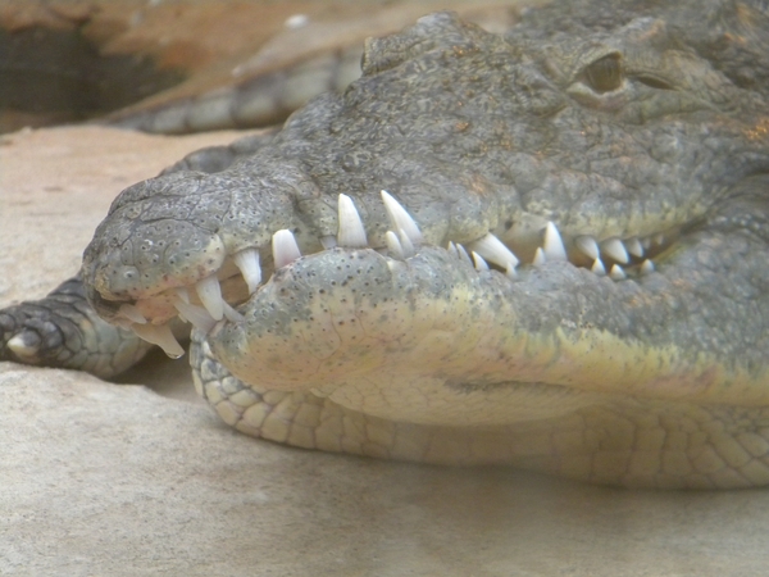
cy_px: 288
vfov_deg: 10.0
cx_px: 384
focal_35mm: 148
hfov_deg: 13.3
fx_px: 3288
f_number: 5
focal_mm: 26.8
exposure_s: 1/36.7
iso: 400
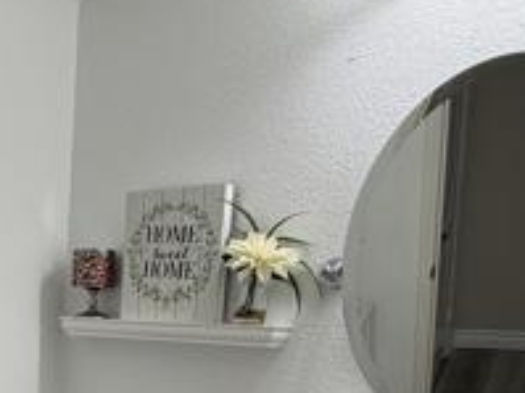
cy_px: 467
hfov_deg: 39.2
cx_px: 55
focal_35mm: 45
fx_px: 682
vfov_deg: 28.2
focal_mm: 2.22
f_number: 2.2
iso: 100
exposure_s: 1/120
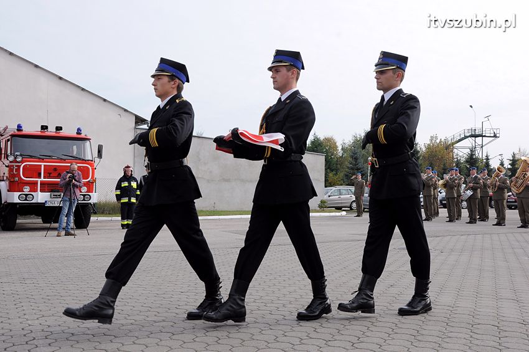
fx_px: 573
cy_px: 176
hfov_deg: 49.6
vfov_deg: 34.1
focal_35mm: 39
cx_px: 264
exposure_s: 1/400
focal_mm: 26
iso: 500
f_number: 10
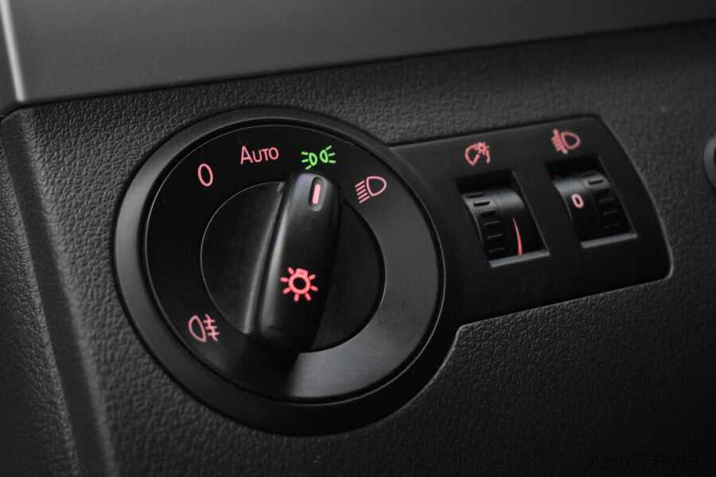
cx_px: 358
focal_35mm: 57
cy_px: 238
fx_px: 1134
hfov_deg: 35.1
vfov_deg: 23.8
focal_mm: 38
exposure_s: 1/50
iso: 2000
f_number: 4.8
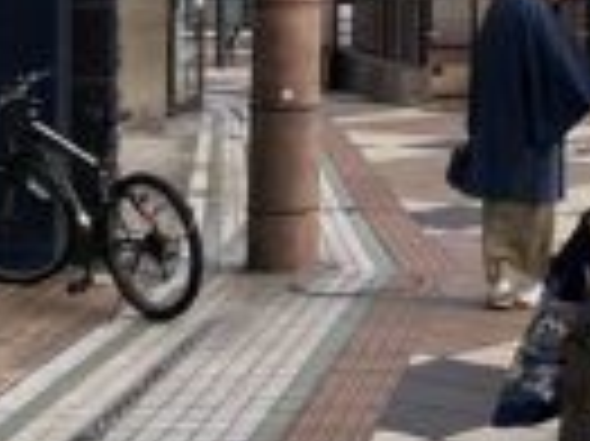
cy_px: 40
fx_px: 1362
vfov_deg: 18.1
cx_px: 680
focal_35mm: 80
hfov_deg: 22.7
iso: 25
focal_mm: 3
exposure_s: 1/804
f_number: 1.8
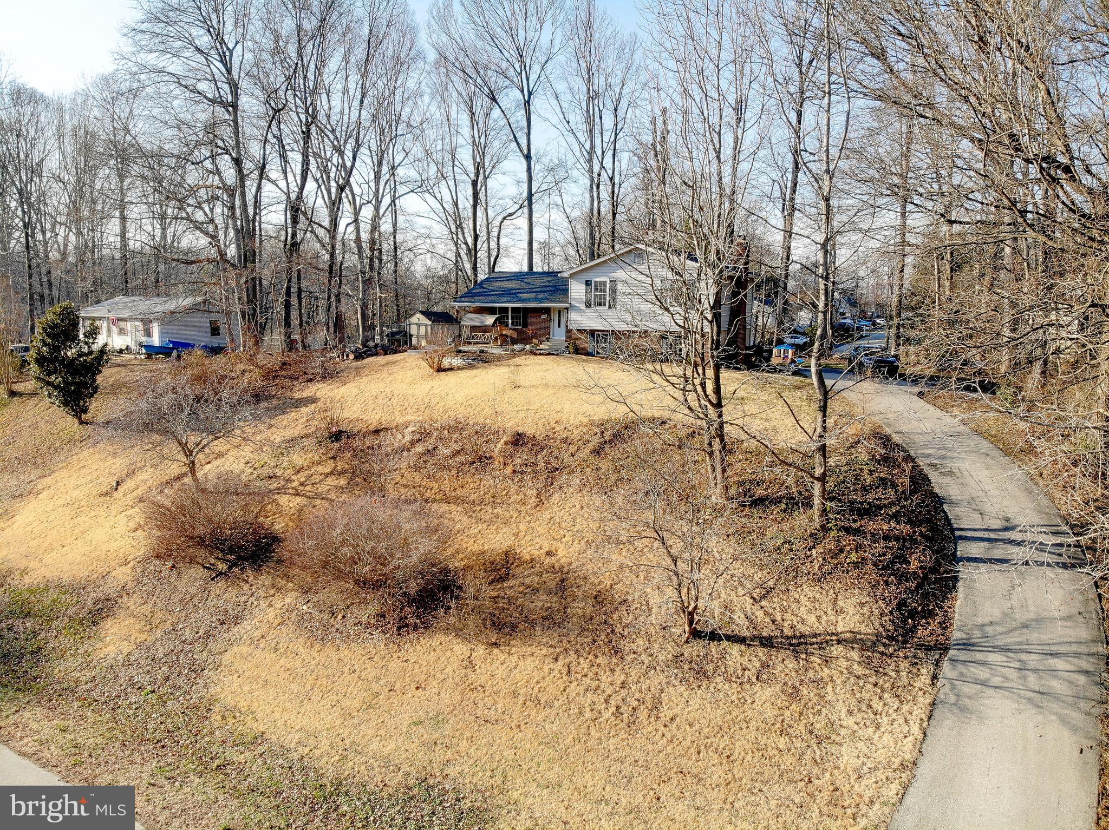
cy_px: 415
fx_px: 769
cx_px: 554
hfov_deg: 71.6
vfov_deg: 56.8
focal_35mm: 24
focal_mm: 4.5
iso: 111
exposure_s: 1/475
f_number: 2.8
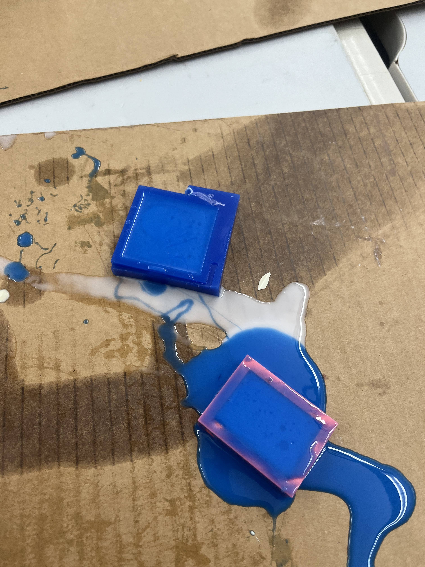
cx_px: 212
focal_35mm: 26
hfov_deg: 53.1
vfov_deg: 67.3
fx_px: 426
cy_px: 284
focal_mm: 5.1
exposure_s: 1/120
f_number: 1.6
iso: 125
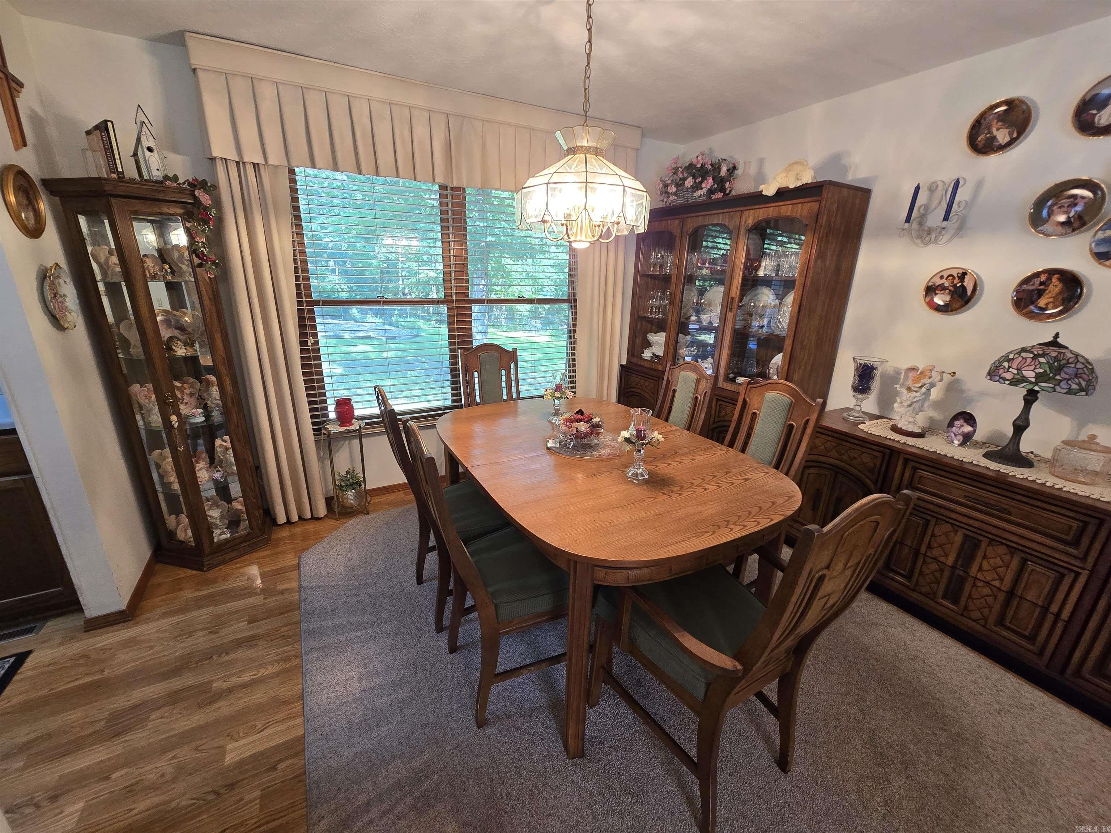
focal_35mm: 13
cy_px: 416
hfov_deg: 106.2
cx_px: 556
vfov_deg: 89.9
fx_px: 417
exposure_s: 1/60
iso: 200
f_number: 2.2
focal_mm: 2.2
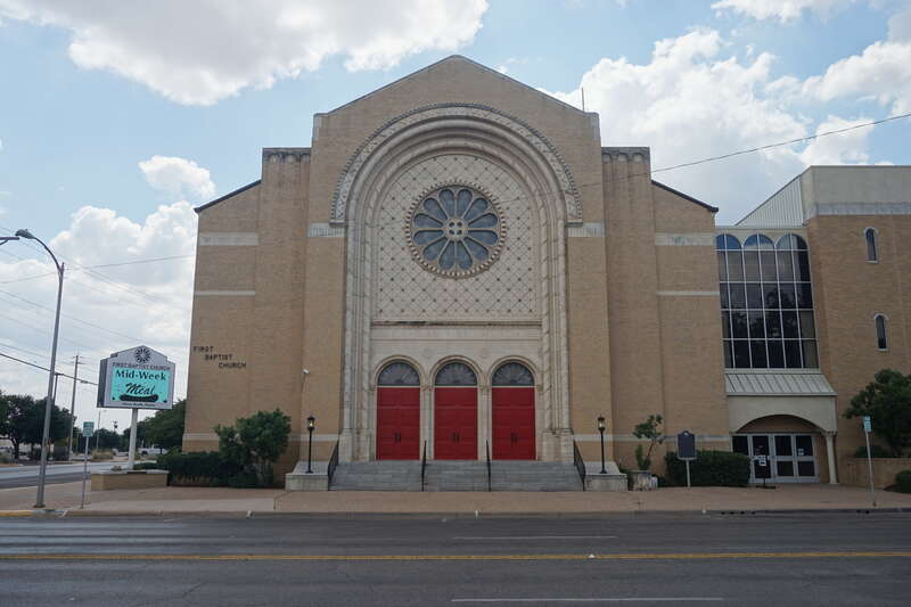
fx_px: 759
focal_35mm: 30
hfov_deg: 61.9
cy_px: 304
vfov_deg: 43.6
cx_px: 456
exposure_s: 1/160
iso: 100
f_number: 9
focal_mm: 20
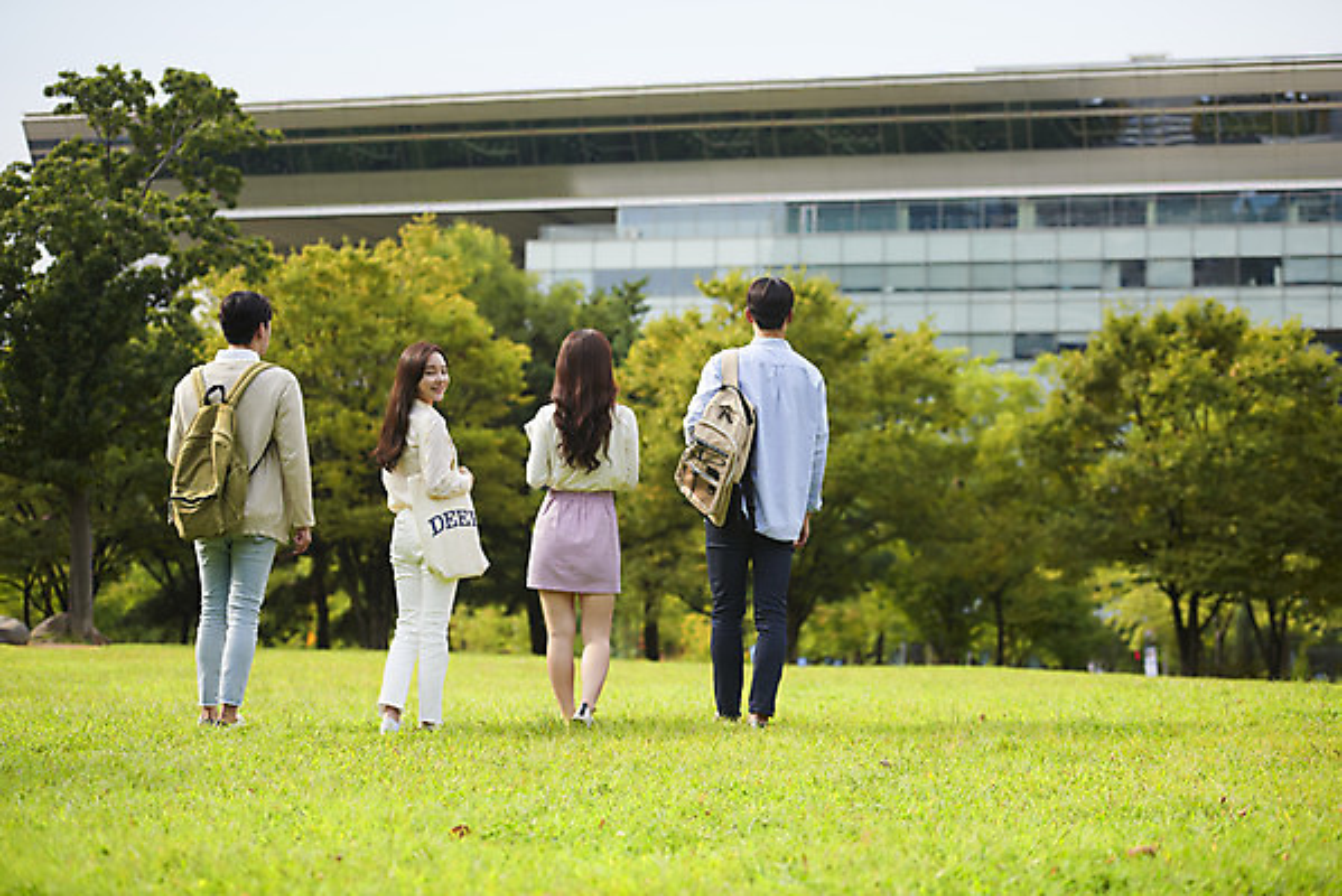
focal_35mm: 70
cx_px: 671
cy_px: 448
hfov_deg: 28.8
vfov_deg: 19.5
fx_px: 2611
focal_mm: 70
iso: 320
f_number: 2.8
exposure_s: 1/1600
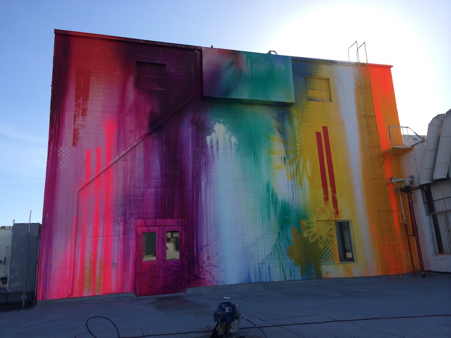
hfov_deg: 60.0
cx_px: 226
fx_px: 391
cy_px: 169
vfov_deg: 46.8
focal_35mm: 30
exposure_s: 1/1642
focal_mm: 4.12
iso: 40
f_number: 2.2
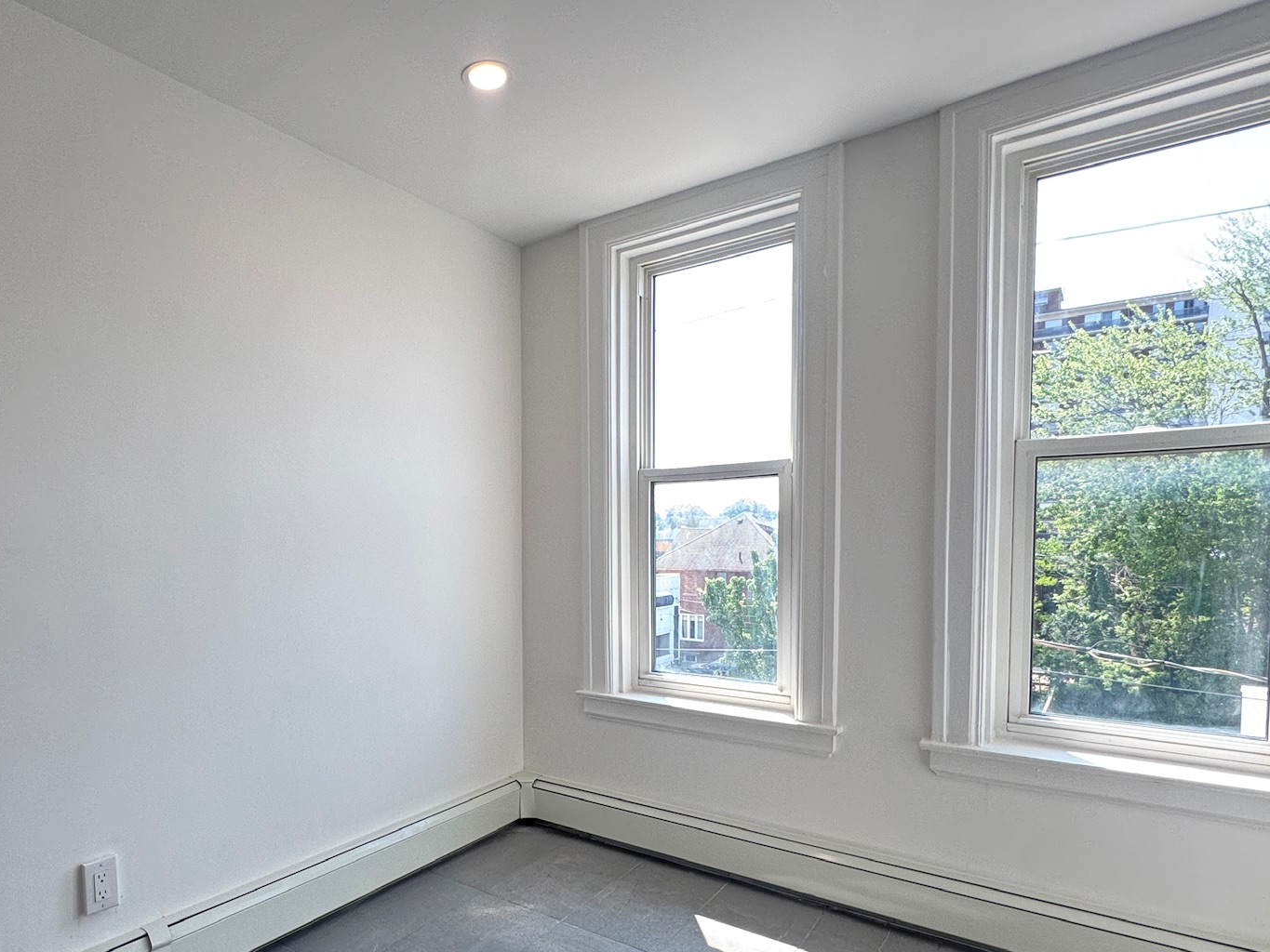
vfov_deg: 62.8
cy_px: 580
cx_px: 481
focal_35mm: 21
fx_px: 771
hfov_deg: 77.7
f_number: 2.2
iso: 100
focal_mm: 2.22
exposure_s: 1/99
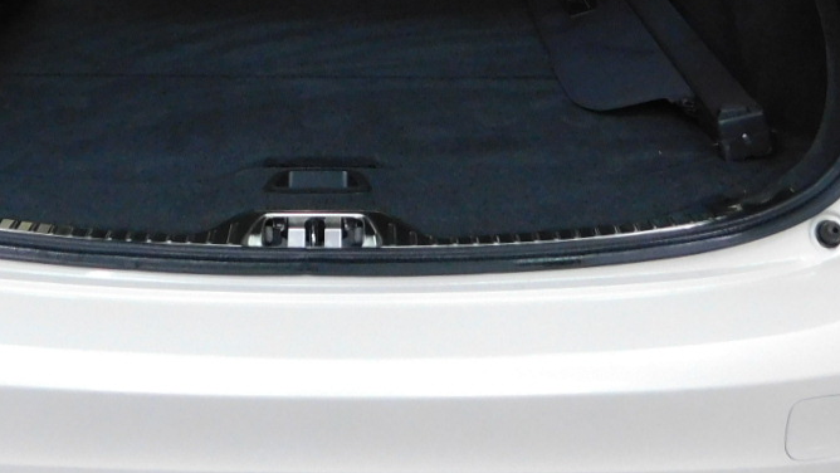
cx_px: 321
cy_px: -190
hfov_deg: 34.7
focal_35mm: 60
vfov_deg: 18.3
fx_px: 1337
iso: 400
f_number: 3
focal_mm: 4
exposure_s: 1/30
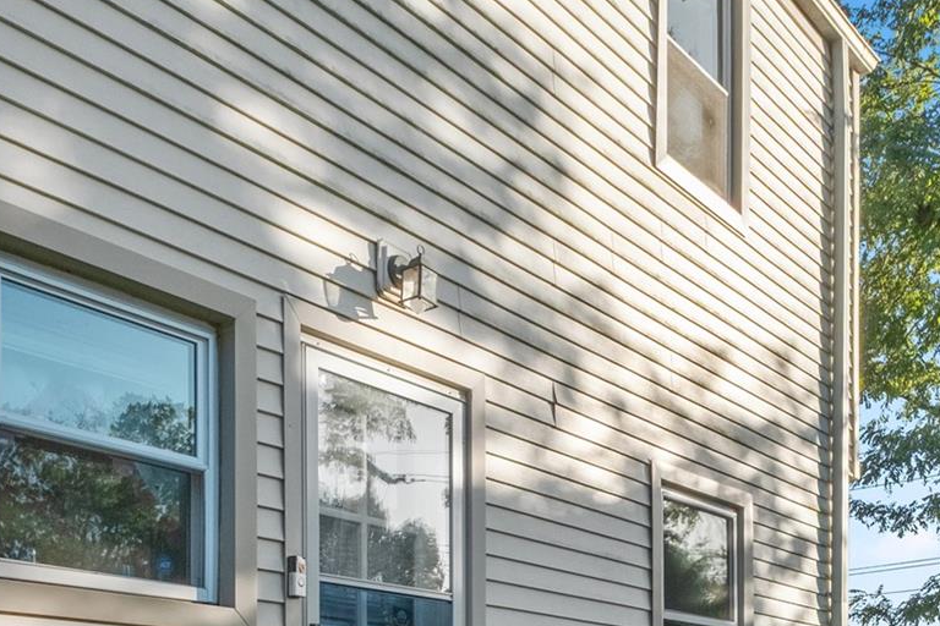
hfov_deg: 48.5
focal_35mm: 40
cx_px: 475
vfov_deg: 27.9
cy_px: 805
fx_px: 1044
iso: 500
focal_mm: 10
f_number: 8
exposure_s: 1/160
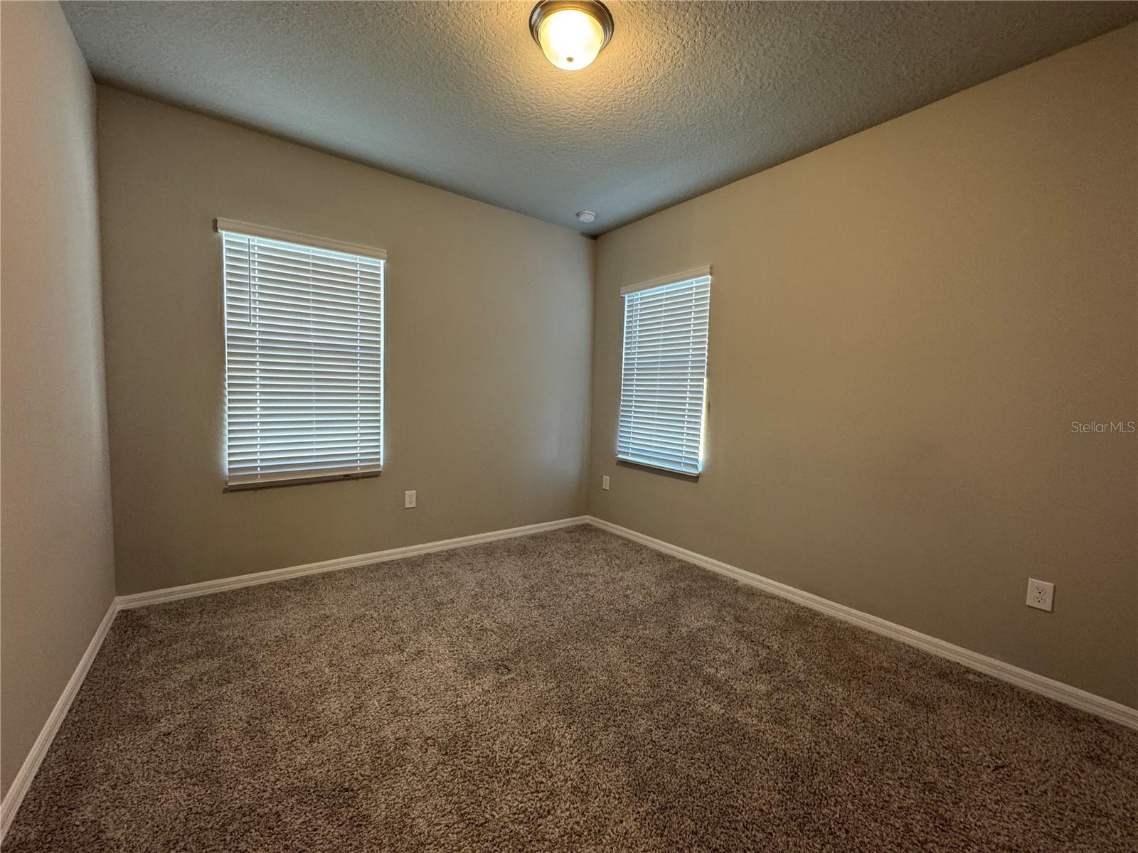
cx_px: 569
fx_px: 460
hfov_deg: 102.1
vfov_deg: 85.7
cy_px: 426
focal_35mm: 14
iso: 200
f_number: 2.2
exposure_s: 1/60
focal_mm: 2.22
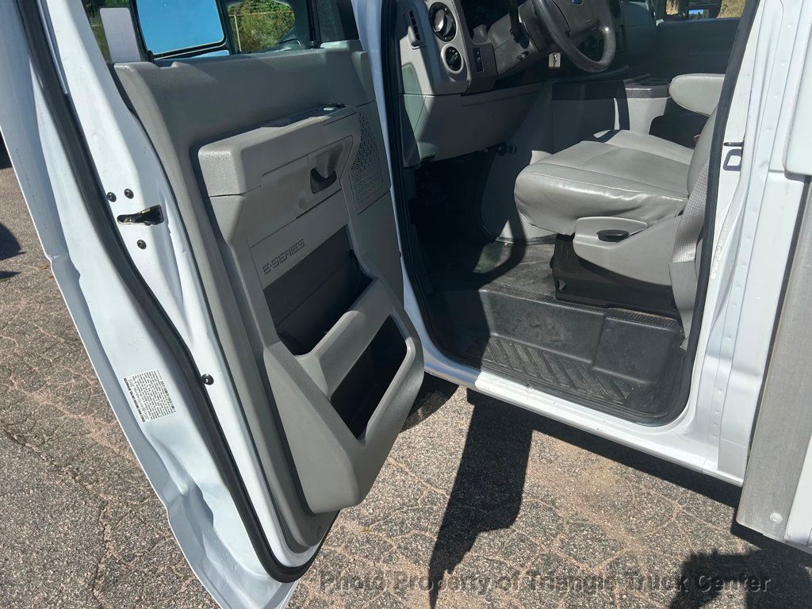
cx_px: 406
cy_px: 304
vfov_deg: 53.1
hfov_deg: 67.3
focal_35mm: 26
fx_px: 610
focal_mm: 5.7
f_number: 1.5
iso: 50
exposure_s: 1/4115
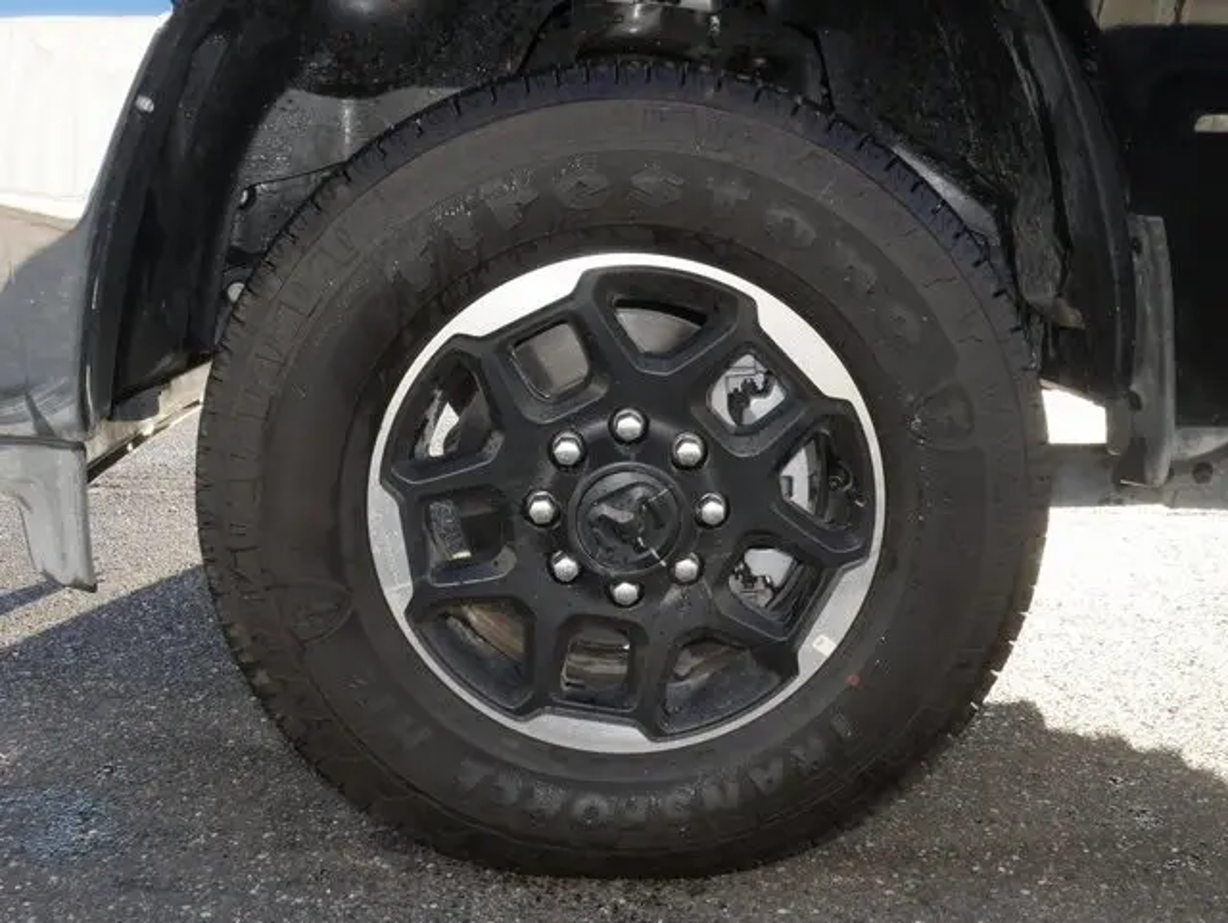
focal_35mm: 36
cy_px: 462
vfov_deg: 39.7
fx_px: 1278
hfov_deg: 51.3
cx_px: 614
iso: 1600
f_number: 20
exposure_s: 1/60
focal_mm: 18
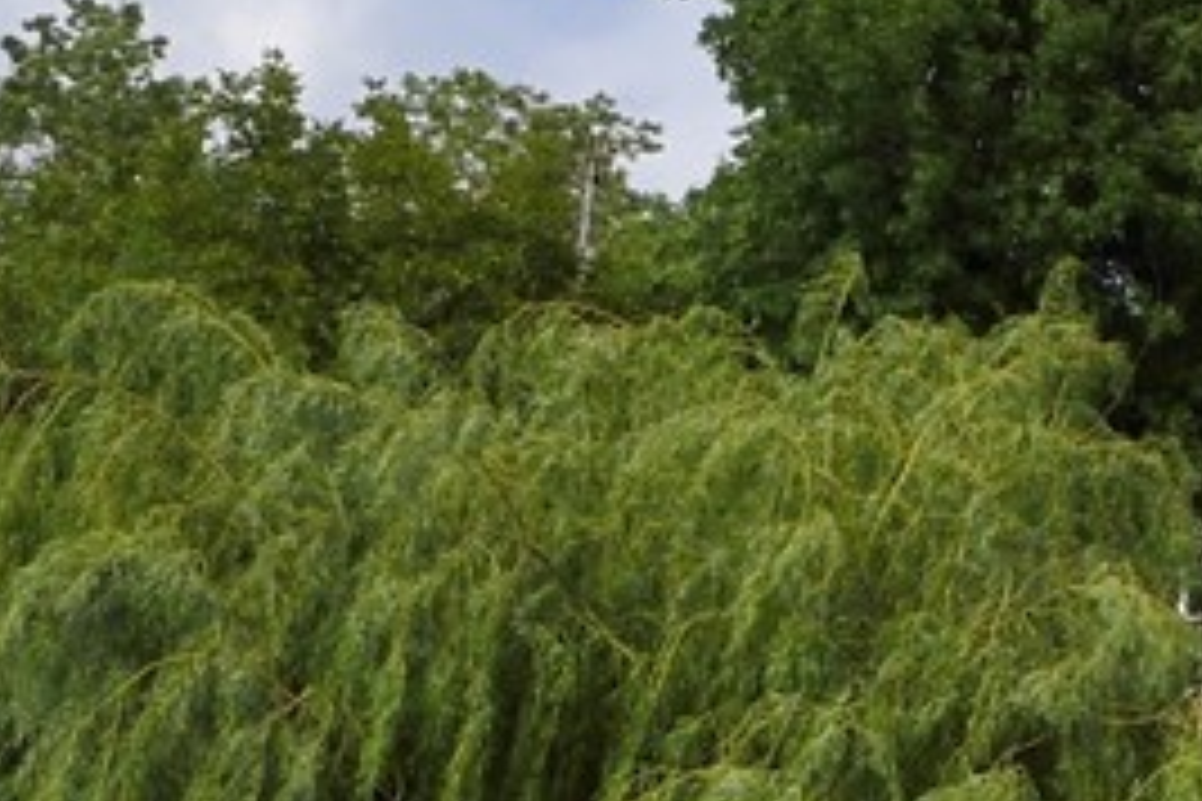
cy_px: 754
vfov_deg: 3.7
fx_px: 12386
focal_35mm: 371
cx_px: 3421
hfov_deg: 5.3
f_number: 14
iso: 200
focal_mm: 62
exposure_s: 1/200
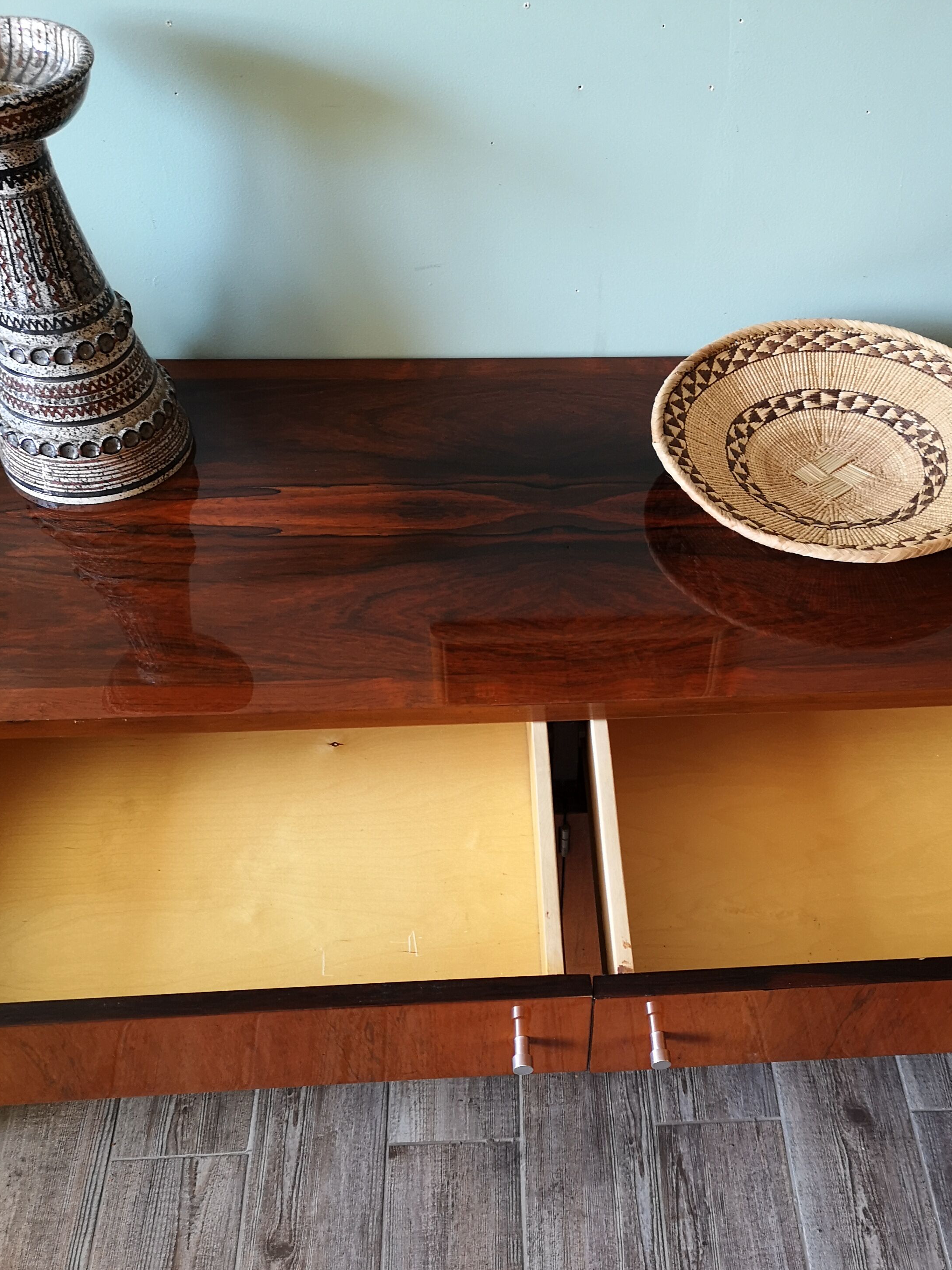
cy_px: 775
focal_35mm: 34
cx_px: 588
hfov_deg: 41.5
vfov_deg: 53.5
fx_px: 1247
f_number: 1.8
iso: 160
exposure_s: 1/50
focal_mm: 5.58
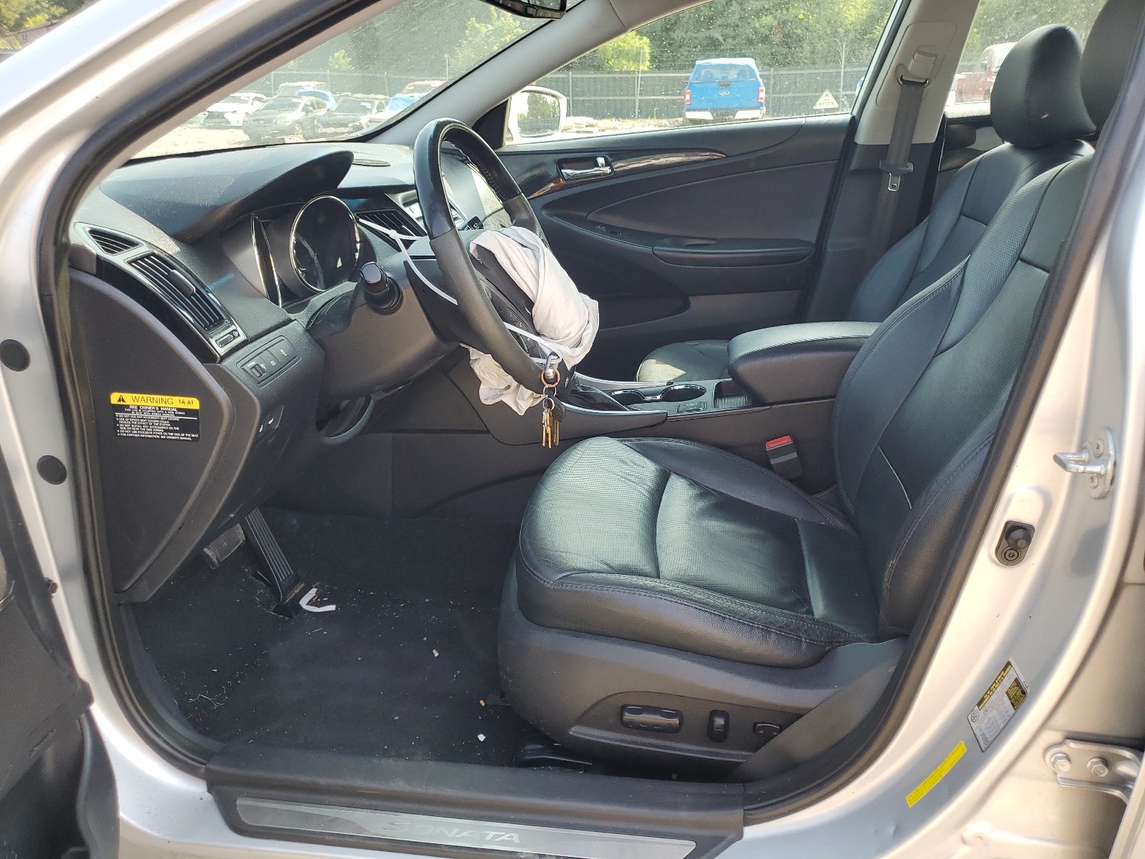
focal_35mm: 26
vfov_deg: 53.1
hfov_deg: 67.3
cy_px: 430
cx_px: 572
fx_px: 860
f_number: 1.5
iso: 50
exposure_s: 1/333
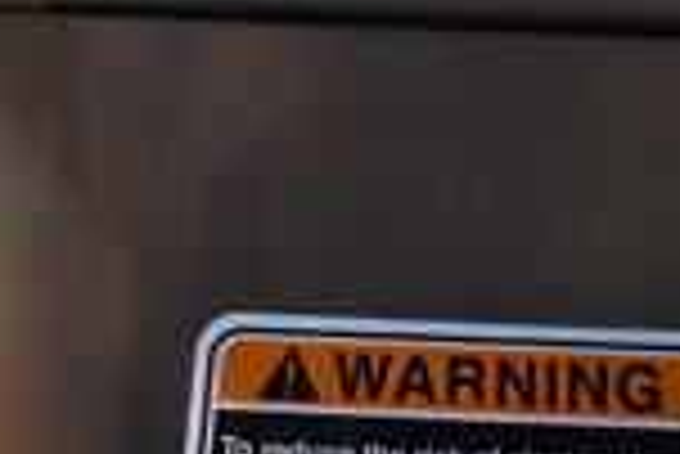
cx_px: 432
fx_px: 2061
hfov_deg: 18.7
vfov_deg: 11.4
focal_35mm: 109
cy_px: -454
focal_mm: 18
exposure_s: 1/30
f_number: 3.5
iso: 720
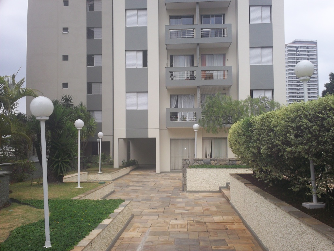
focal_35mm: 38
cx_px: 167
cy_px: 126
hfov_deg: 49.0
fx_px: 367
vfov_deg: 37.7
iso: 80
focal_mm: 6.3
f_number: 4.5
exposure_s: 1/400
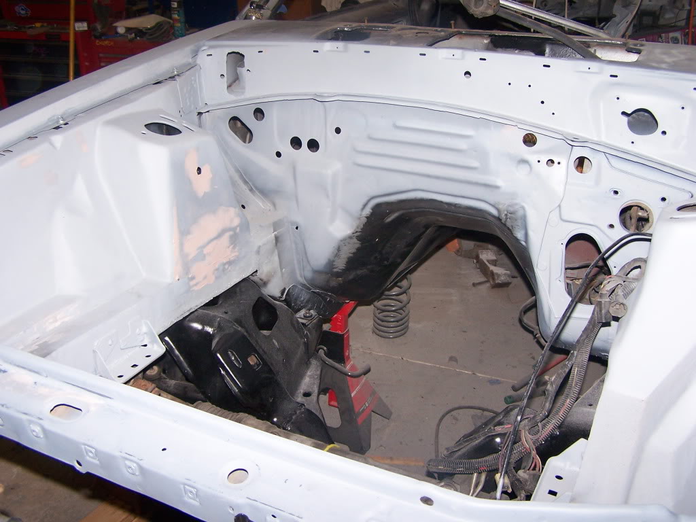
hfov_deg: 49.0
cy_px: 261
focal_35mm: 38
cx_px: 348
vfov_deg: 37.7
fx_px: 764
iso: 140
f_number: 2.8
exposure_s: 1/60
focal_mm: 6.3
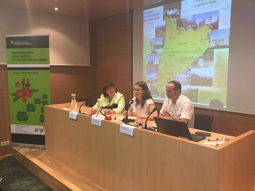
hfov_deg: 58.4
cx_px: 128
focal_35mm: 31
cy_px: 96
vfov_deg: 45.4
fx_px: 228
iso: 160
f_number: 2.4
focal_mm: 3.3
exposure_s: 1/33
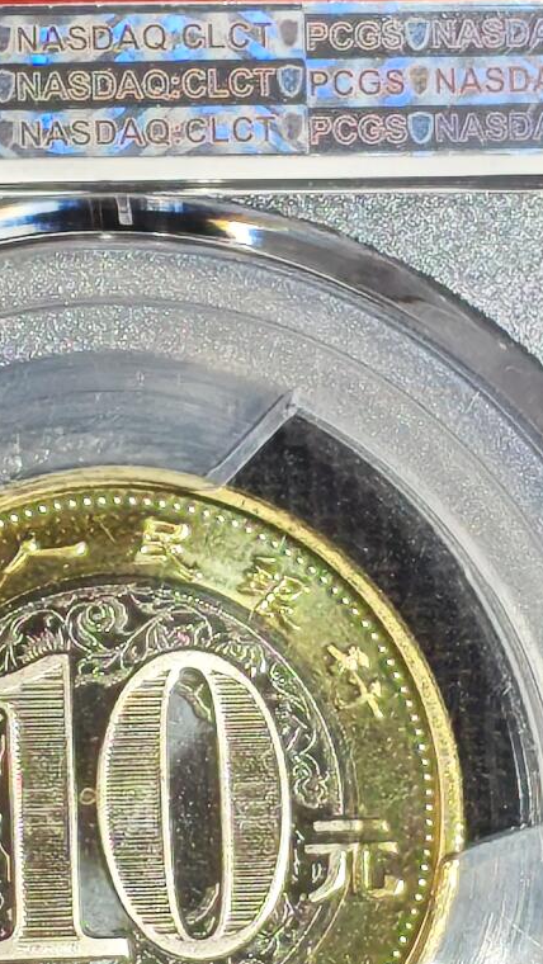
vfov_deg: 7.8
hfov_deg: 4.4
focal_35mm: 276
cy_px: 581
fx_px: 7058
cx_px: 118
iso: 50
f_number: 1.5
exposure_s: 1/476
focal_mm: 4.94
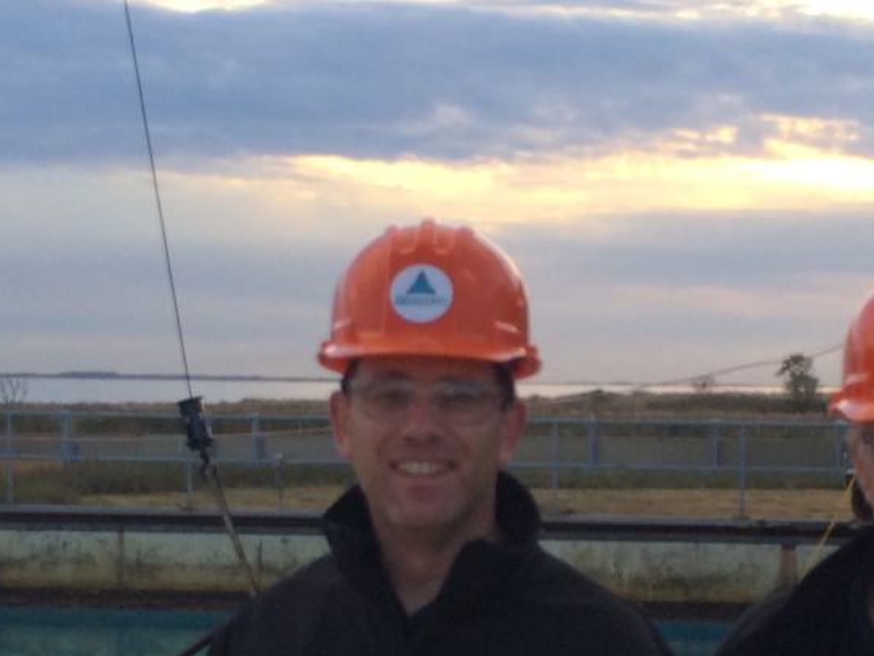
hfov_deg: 22.2
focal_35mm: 88
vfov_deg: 16.6
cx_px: 560
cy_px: 577
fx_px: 2222
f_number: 2.2
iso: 32
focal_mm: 4.12
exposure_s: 1/380
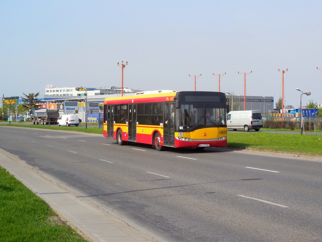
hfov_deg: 31.7
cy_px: 121
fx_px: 567
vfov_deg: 24.0
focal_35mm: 61
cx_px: 161
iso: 125
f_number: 4.3
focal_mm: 11
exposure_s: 1/640
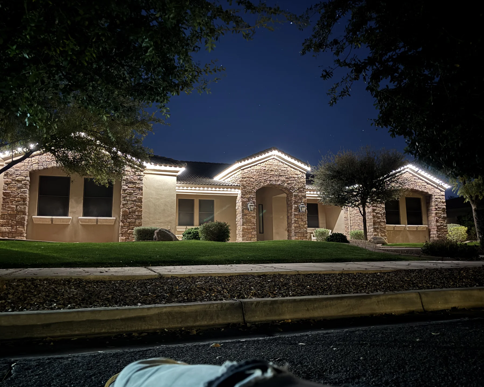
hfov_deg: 66.0
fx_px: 372
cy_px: 193
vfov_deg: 54.9
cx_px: 226
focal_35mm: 26
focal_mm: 6.76
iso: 1600
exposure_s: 1/2
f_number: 1.78
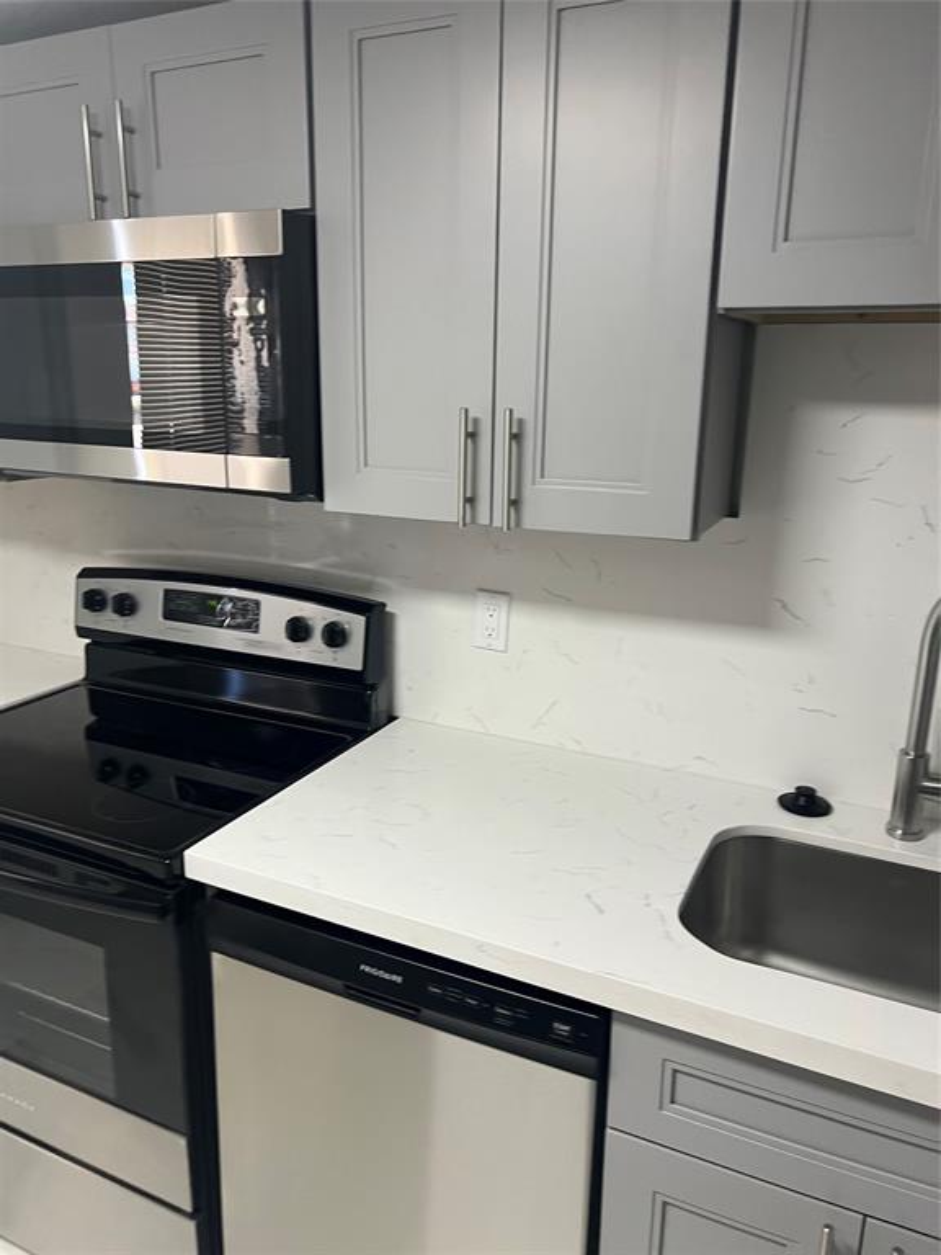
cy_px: 628
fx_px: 942
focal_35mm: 26
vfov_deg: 67.3
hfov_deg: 53.1
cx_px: 470
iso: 100
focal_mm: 5.7
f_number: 1.5
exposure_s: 1/60
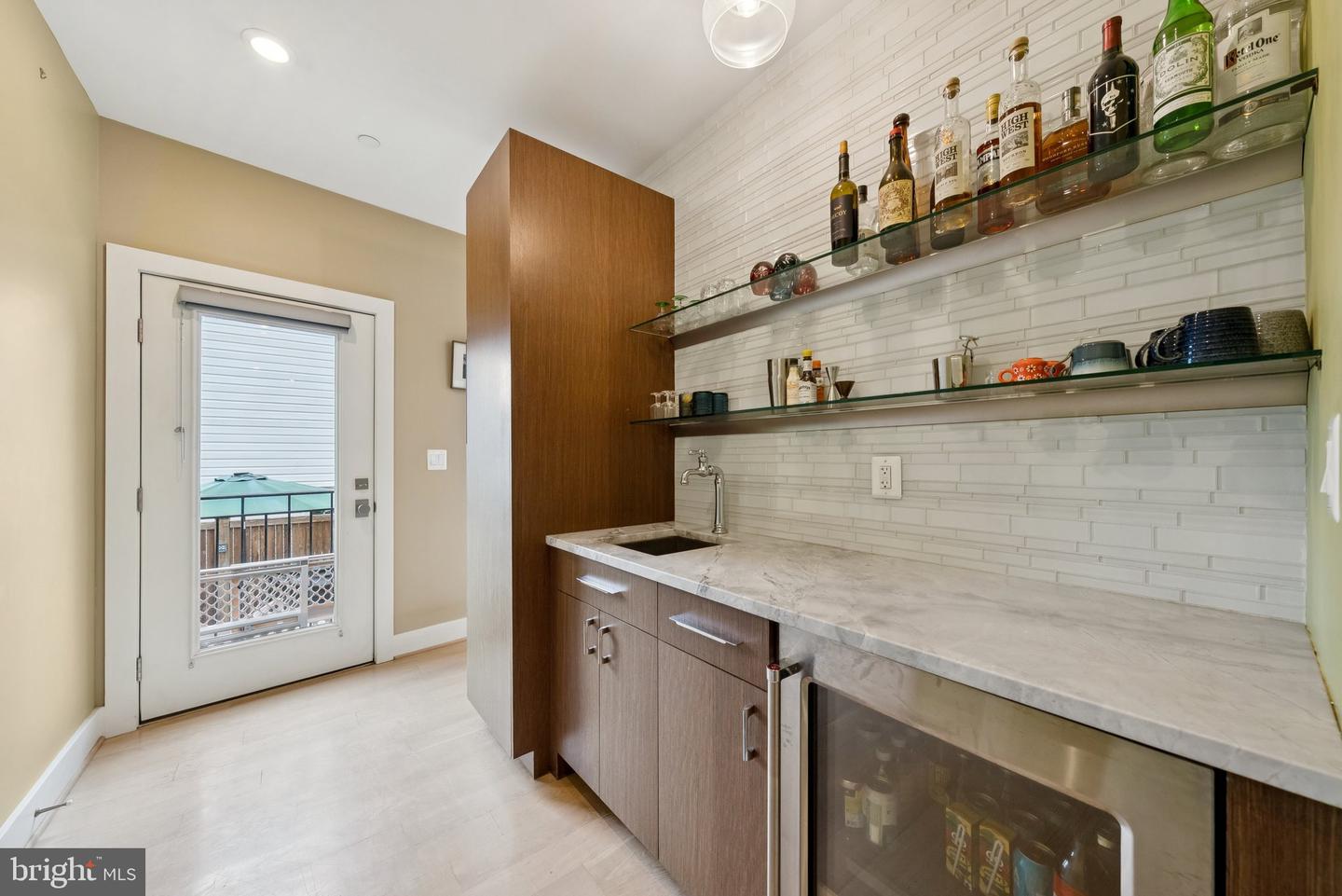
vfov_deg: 85.5
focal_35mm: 13
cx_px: 671
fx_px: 485
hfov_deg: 108.3
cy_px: 448
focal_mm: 13
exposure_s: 1/50
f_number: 7.1
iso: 640
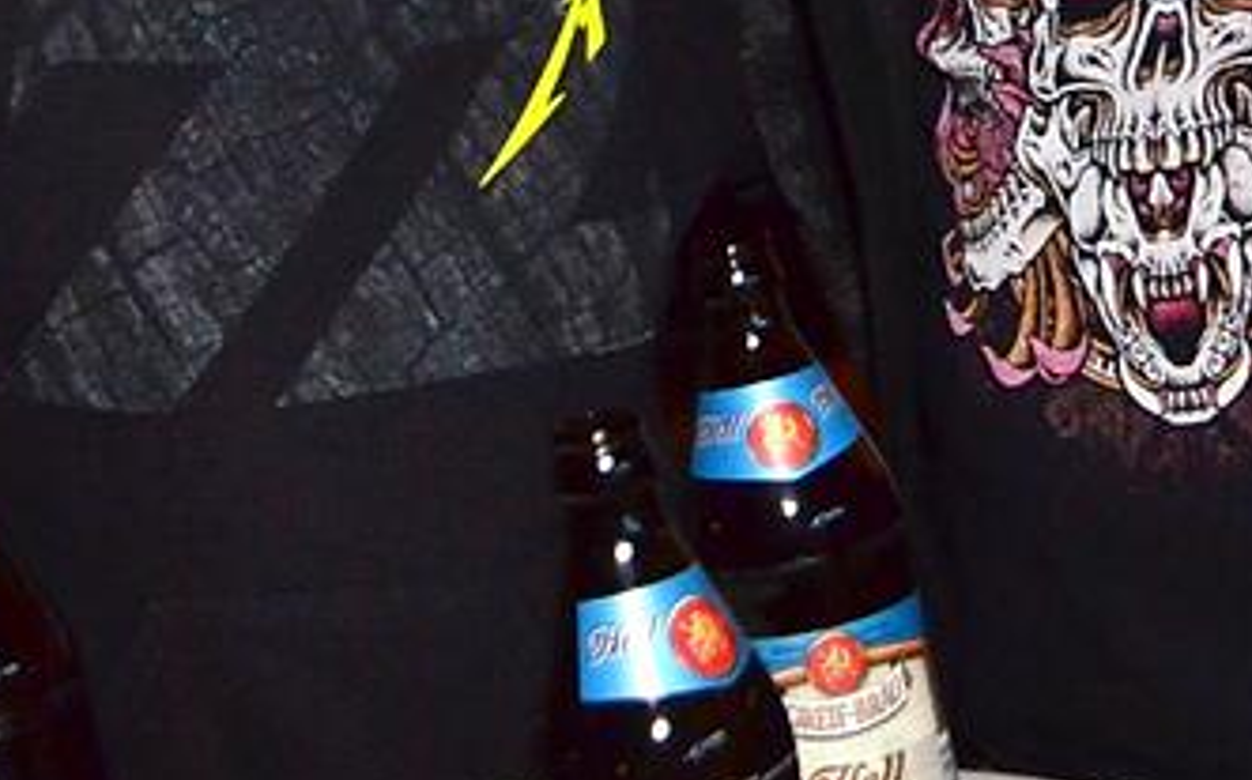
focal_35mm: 149
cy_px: -203
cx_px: 841
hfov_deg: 14.0
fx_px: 5081
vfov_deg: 8.7
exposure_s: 1/20
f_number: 5.6
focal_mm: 30
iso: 3200
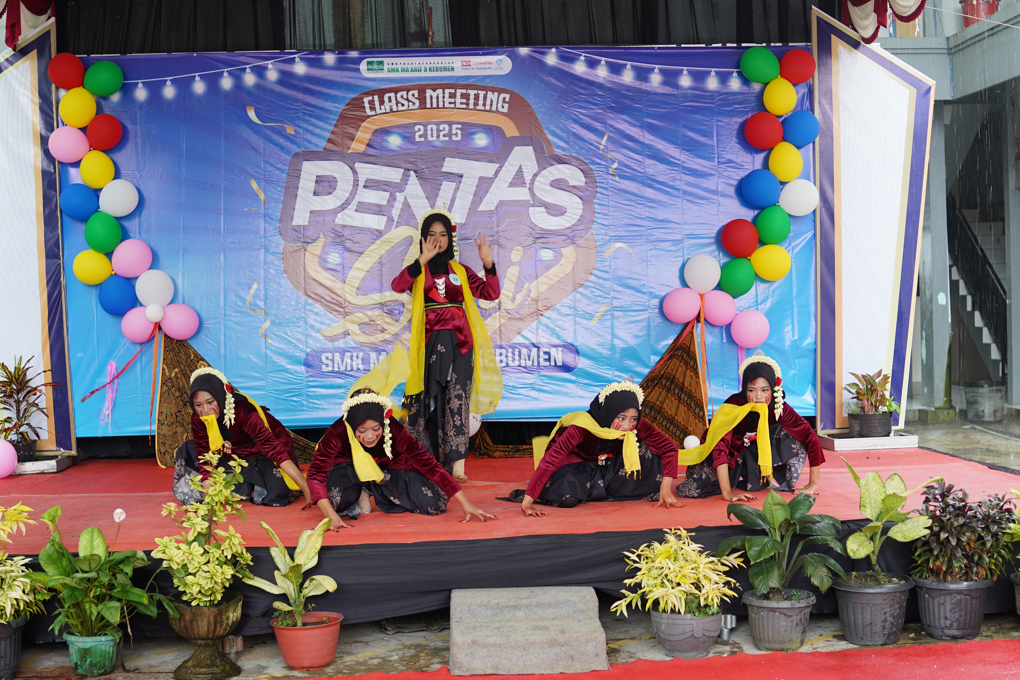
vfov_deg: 26.0
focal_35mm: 52
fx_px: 1473
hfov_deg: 38.2
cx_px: 510
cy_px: 340
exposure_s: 1/60
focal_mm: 35
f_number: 1.8
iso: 100
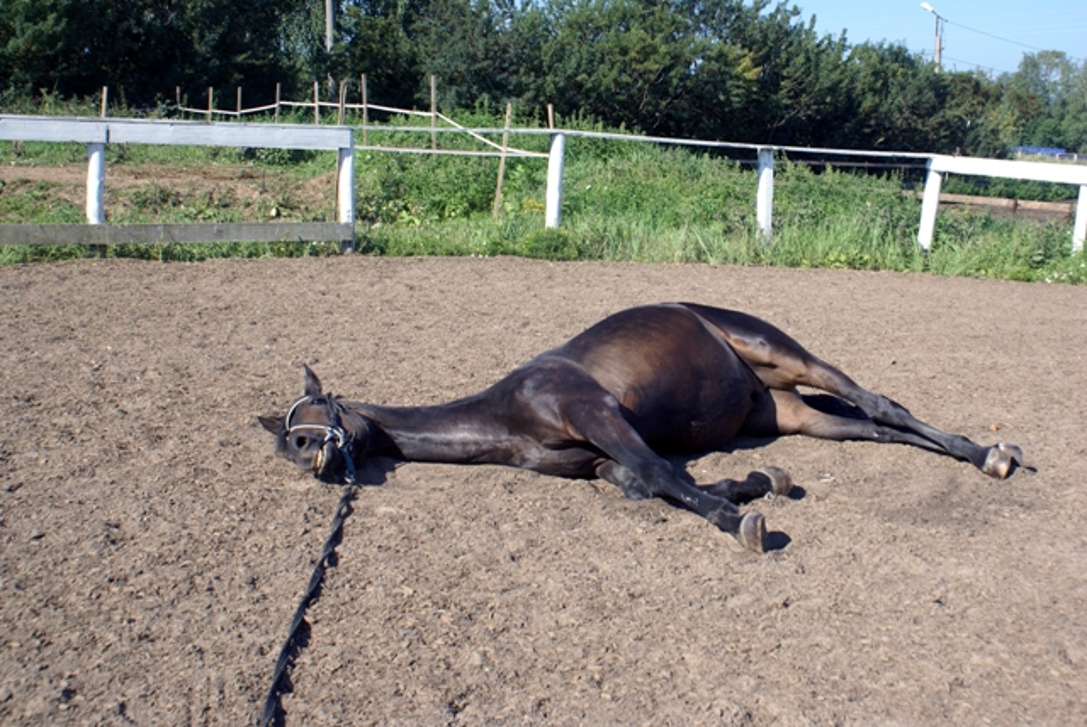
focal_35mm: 45
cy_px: 364
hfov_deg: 43.6
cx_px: 544
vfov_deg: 29.9
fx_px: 1360
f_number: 9
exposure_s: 1/125
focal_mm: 30
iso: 100
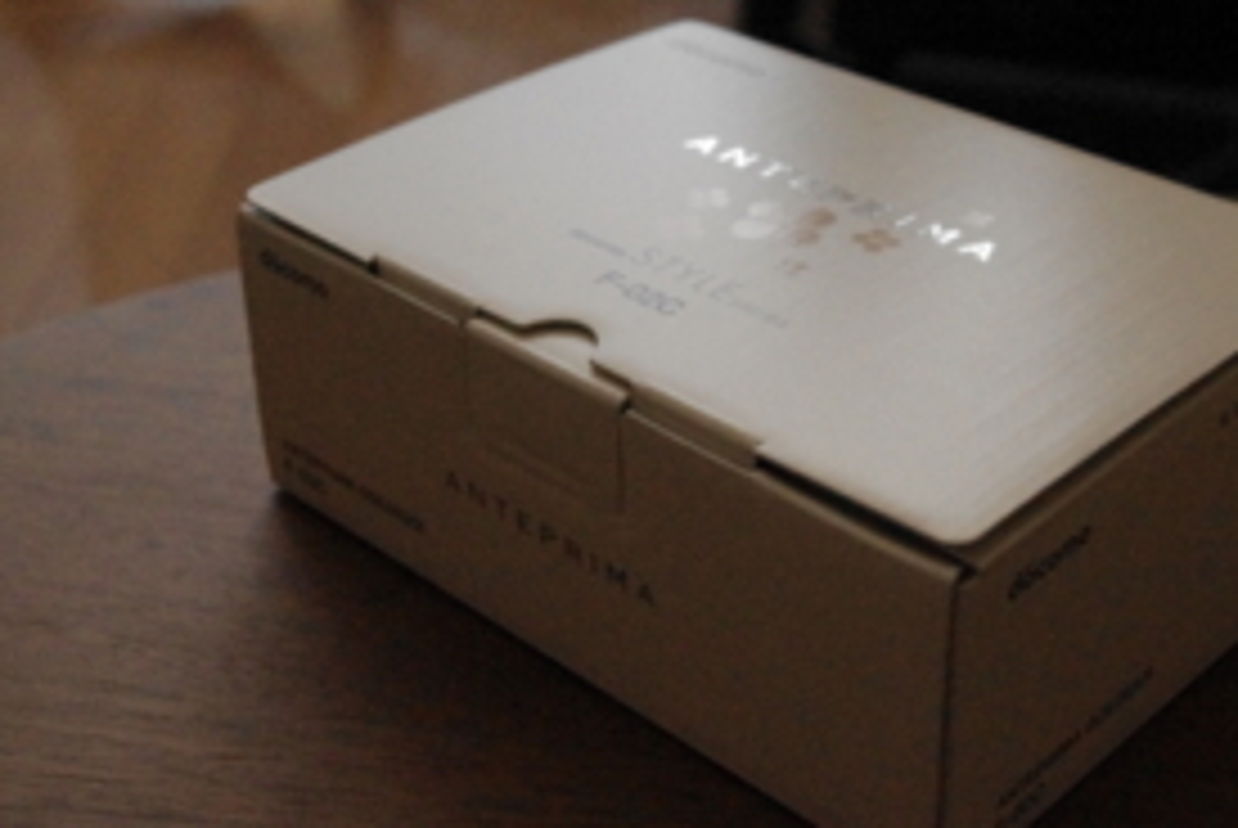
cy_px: 349
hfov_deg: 32.8
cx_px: 707
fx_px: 2100
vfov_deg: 22.3
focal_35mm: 61
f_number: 5
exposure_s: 1/500
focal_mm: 28.13
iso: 6400
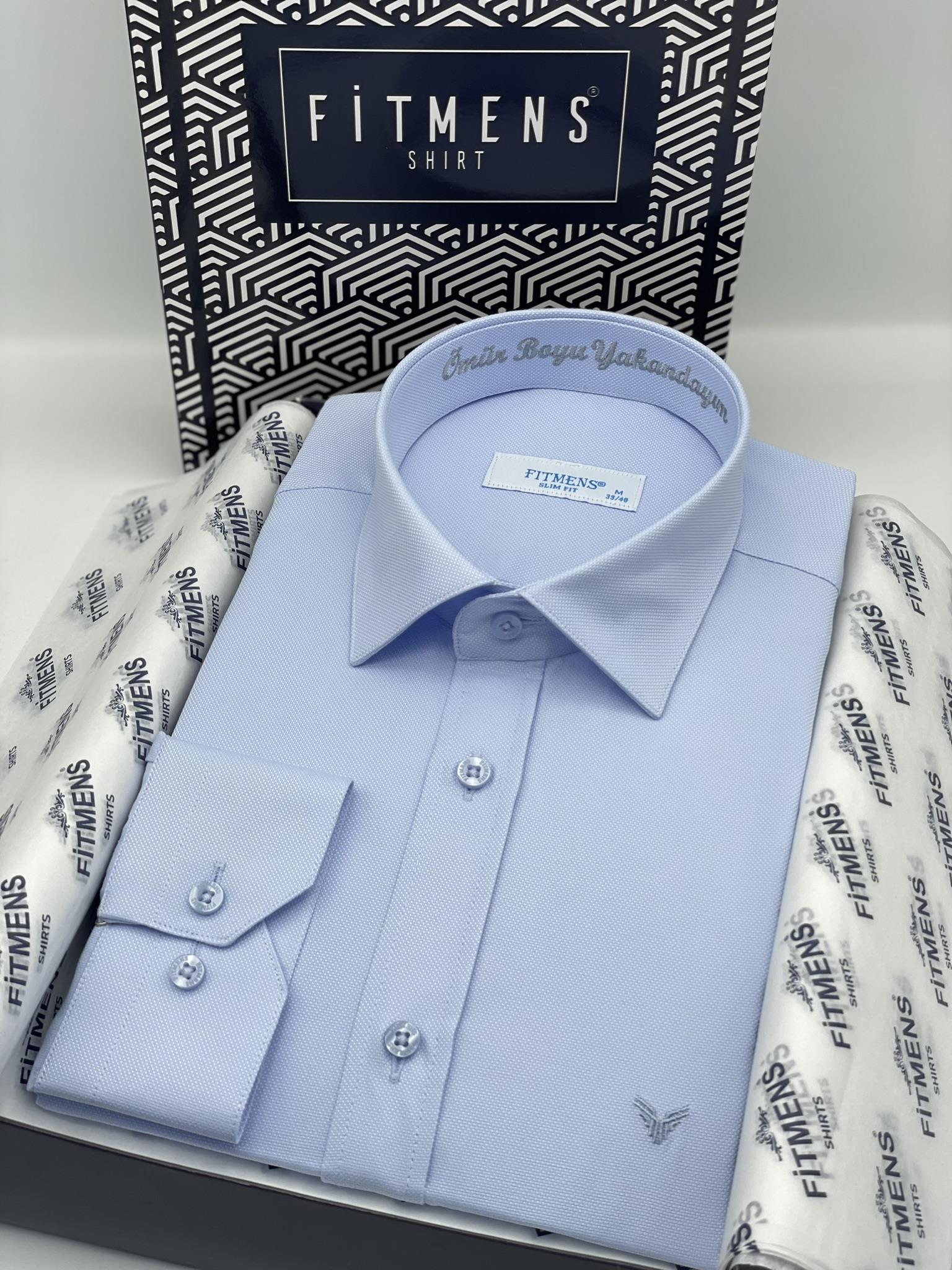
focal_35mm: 52
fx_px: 1907
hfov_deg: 28.0
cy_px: 635
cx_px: 476
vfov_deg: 36.8
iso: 25
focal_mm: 6
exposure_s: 1/122
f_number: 2
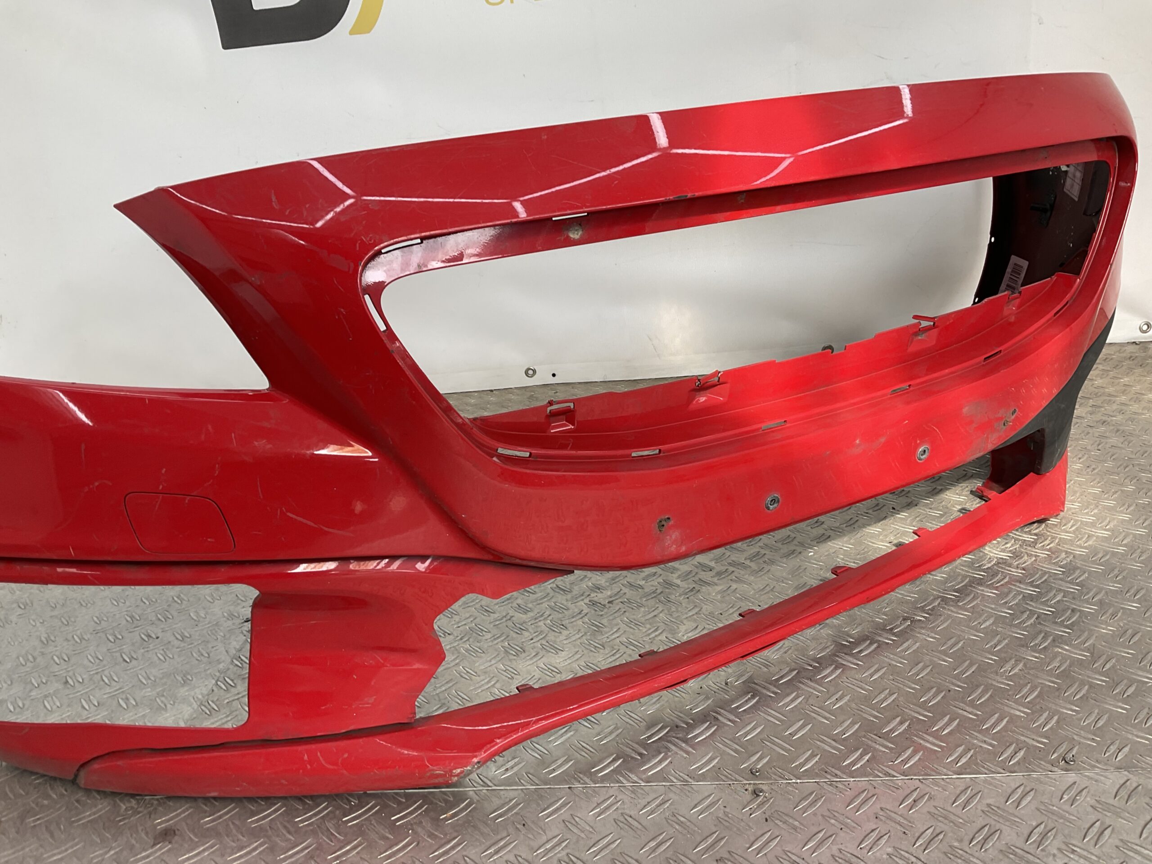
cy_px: 432
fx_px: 965
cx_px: 576
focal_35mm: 29
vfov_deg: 48.2
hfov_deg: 61.7
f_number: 1.8
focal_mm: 3
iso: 16
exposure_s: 1/165
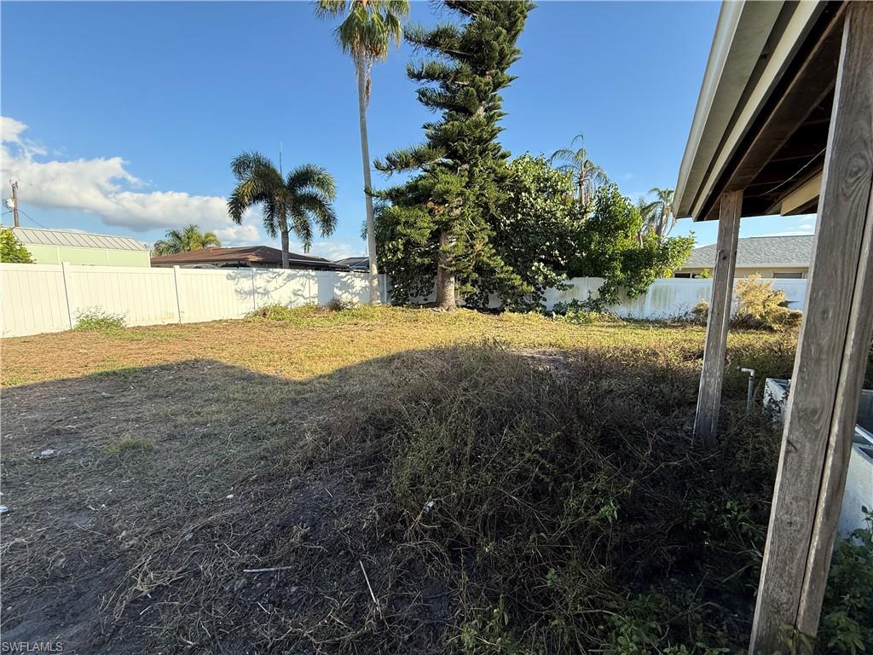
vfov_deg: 85.7
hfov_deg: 102.1
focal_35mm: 14
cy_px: 328
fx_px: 353
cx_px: 436
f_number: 2.2
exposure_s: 1/751
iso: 64
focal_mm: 2.22
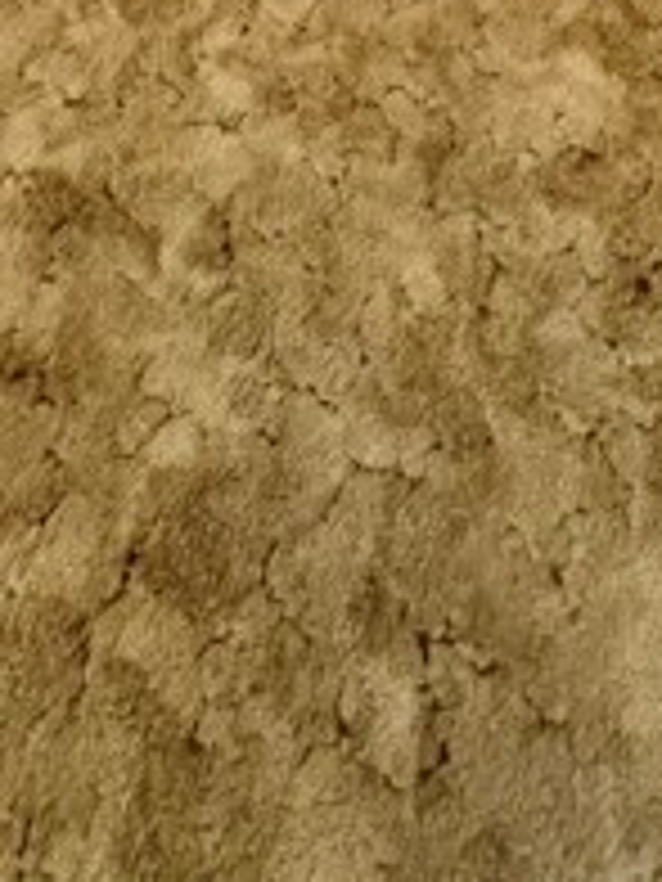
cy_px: -788
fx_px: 1300
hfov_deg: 28.1
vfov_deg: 20.9
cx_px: 504
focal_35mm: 51
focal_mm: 1.57
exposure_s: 1/60
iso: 250
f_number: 1.8
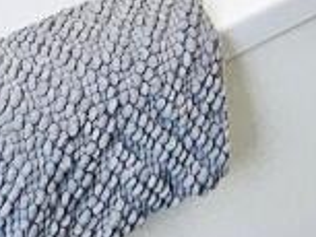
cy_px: -335
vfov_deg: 12.9
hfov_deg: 22.3
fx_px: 795
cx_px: 233
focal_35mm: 87
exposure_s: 1/50
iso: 400
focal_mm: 1.7
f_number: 2.2
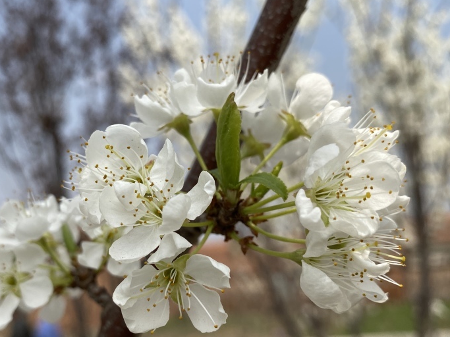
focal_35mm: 39
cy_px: 192
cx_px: 164
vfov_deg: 36.7
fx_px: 507
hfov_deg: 47.4
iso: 32
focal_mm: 4.25
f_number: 1.8
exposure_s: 1/4000
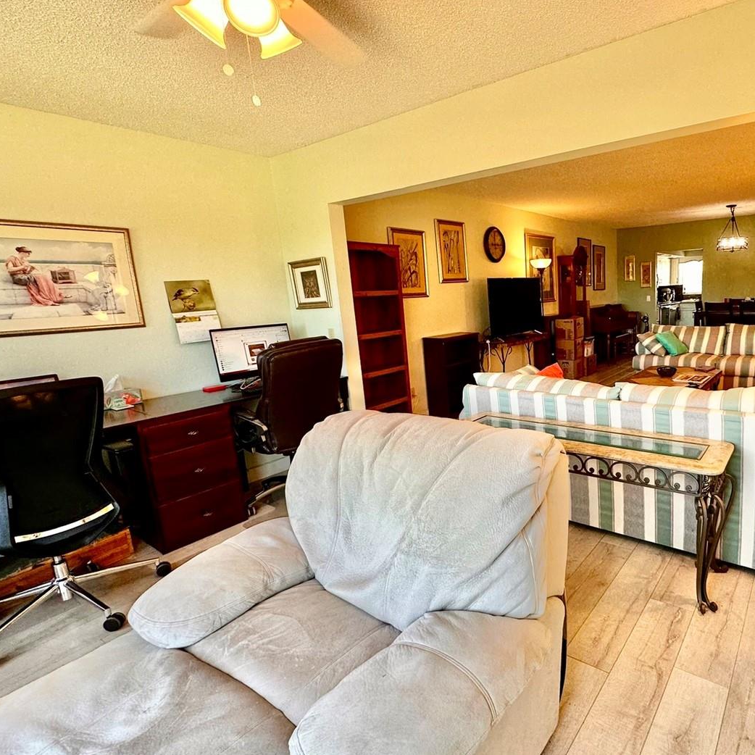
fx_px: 469
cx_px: 529
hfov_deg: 74.2
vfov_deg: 77.7
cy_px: 375
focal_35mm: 19
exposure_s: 1/120
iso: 100
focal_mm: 2.22
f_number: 2.2
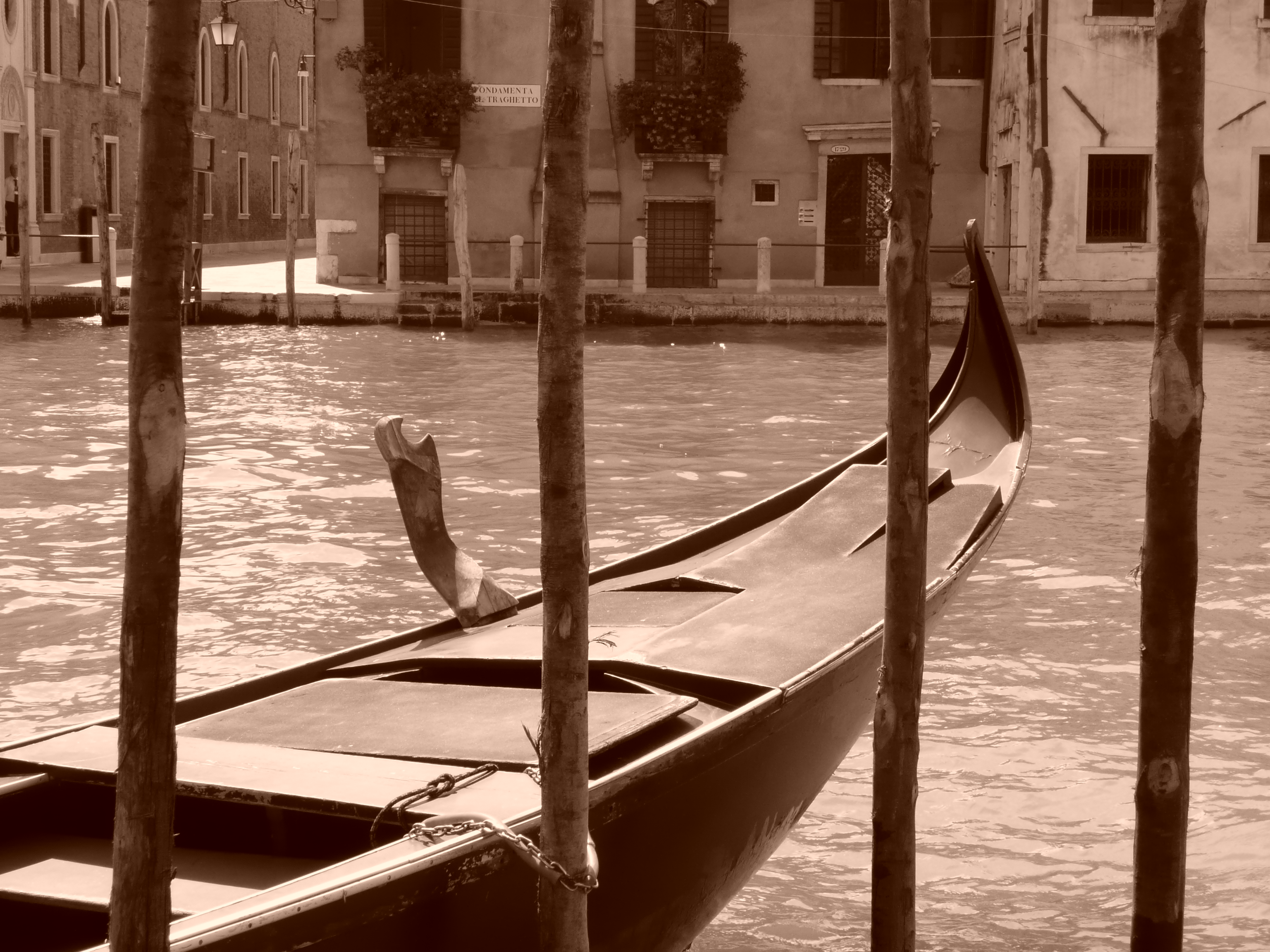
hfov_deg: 23.3
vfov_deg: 17.6
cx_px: 635
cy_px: 476
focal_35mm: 84
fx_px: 3082
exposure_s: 1/250
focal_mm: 13.7
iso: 100
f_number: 4.7
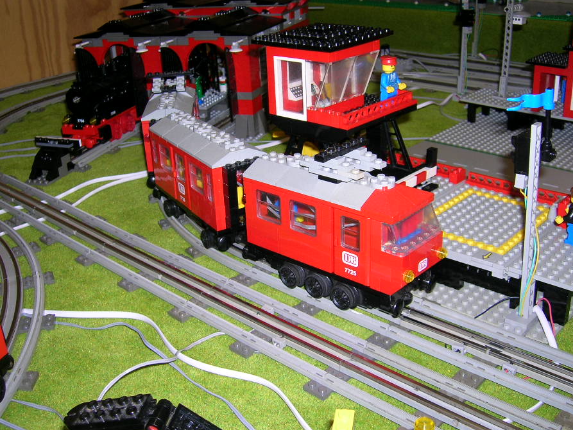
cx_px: 287
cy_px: 200
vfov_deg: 36.8
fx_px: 646
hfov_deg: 47.9
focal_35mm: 39
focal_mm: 5.7
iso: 50
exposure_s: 1/60.1
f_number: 2.9
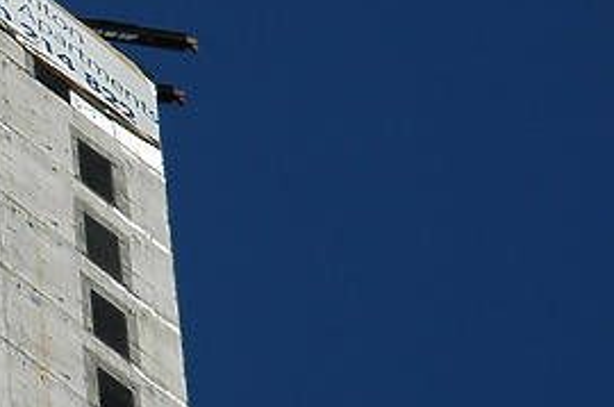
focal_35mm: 460
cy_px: 52
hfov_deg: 4.5
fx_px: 7832
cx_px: -343
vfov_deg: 3.0
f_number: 10
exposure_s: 1/320
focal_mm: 92
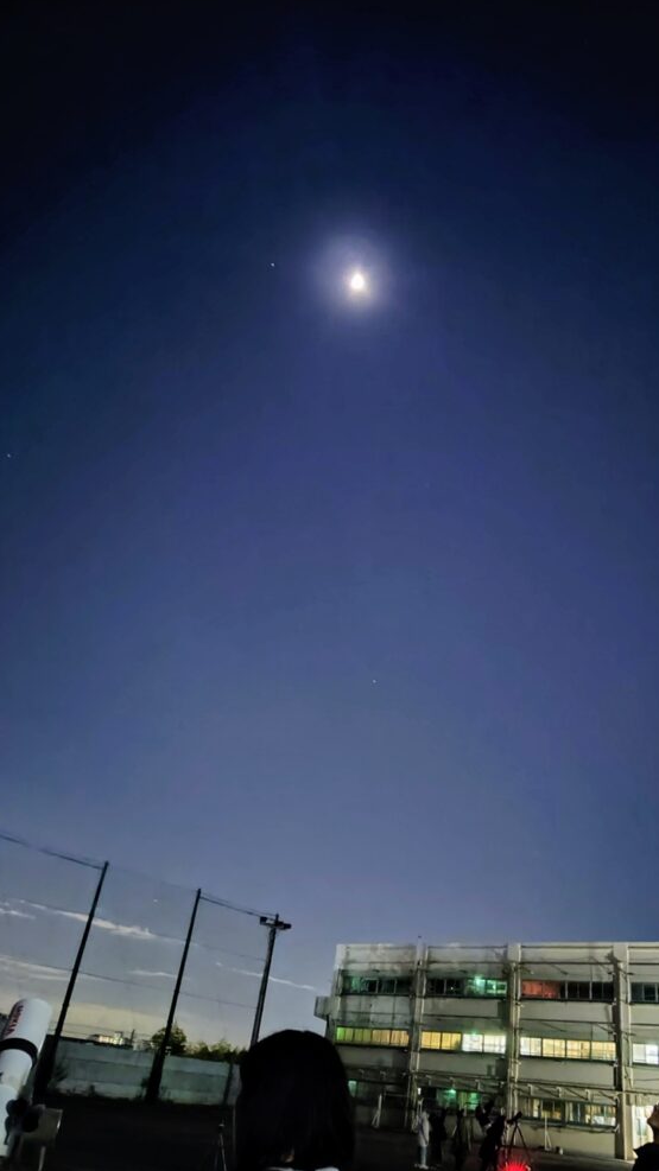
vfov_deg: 71.9
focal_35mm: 26
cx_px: 408
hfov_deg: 44.0
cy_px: 604
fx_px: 808
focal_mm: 5.56
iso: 3778
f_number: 1.9
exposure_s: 1/7.5
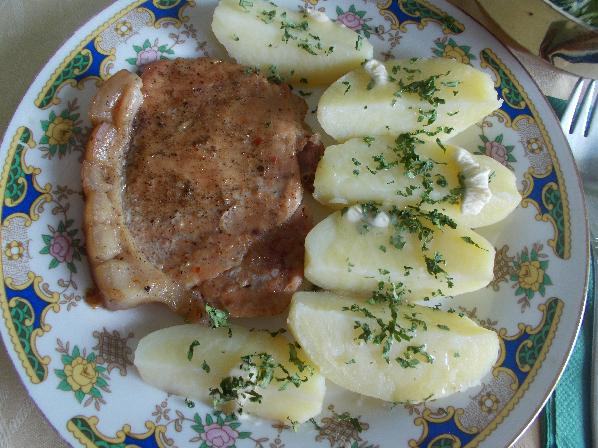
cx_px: 299
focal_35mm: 26
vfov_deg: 53.1
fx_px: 449
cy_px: 224
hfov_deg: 67.3
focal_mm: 4.6
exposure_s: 1/25
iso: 100
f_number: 3.2
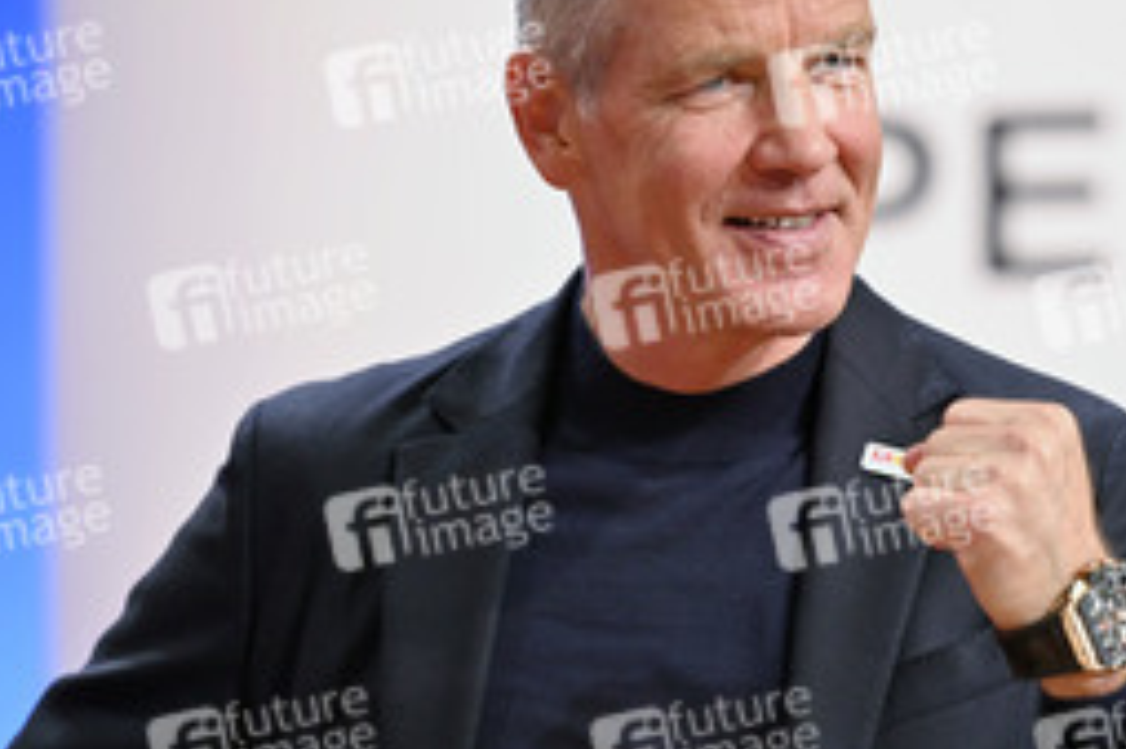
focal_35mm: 284
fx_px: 8877
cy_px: 408
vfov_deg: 4.8
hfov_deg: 7.3
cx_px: 765
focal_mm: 160
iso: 1250
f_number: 2.8
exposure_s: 1/320
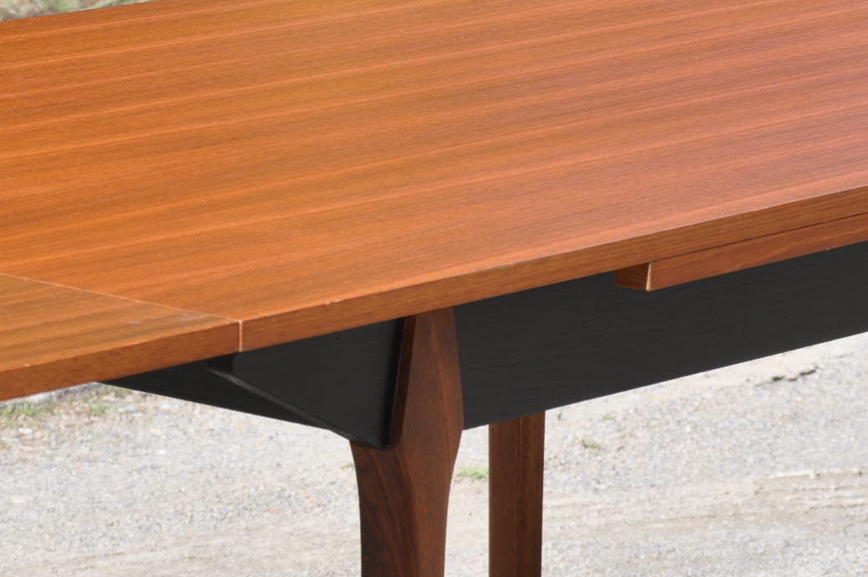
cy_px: 526
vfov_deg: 5.2
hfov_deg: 7.8
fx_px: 6334
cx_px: 702
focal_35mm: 263
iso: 320
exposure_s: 1/400
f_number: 10
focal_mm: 85
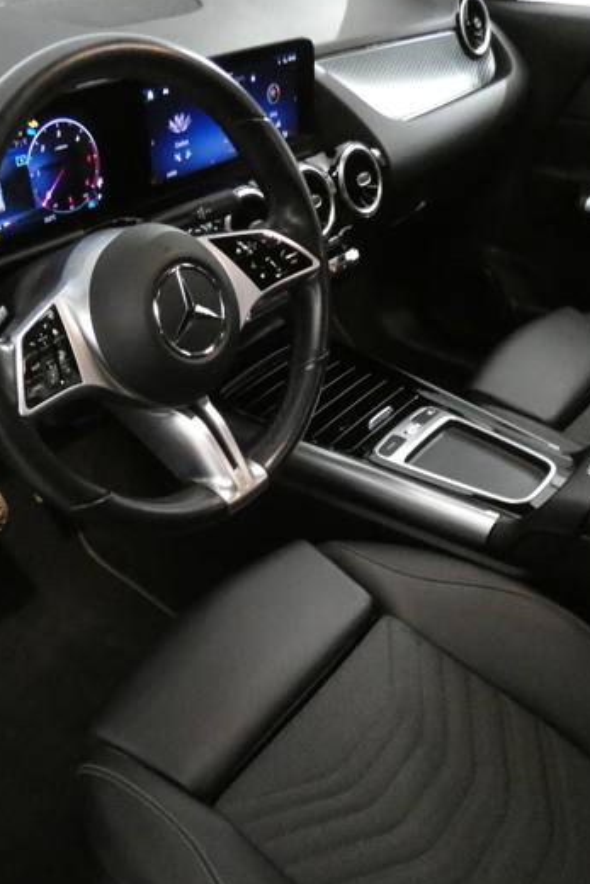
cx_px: 260
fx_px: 786
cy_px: 490
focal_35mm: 32
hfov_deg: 41.1
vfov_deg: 58.6
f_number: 2.8
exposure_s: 1/20
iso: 1600
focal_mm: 3.6
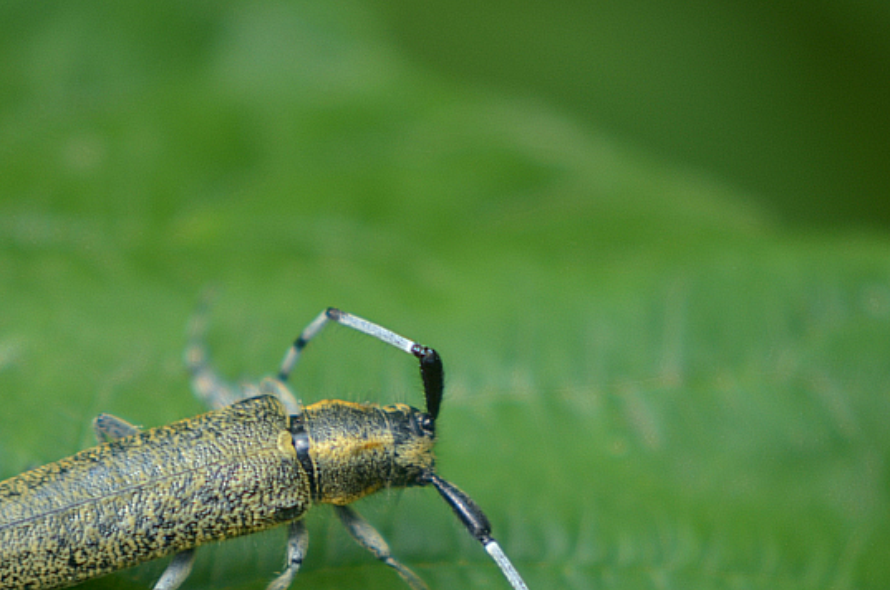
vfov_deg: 2.4
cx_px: 403
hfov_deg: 3.6
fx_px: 14116
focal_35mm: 572
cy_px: 494
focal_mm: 200
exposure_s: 1/40
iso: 100
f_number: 5.6
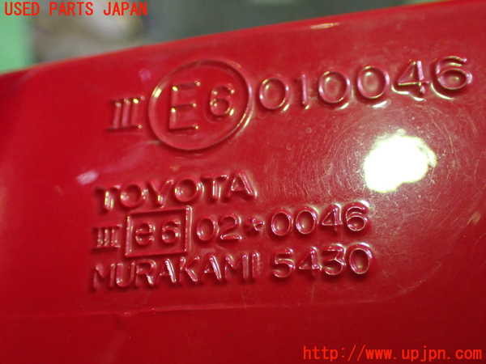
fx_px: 576
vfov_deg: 35.1
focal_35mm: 41
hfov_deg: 45.8
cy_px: 182
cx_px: 243
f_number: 2.8
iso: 1000
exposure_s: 1/40
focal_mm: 7.31
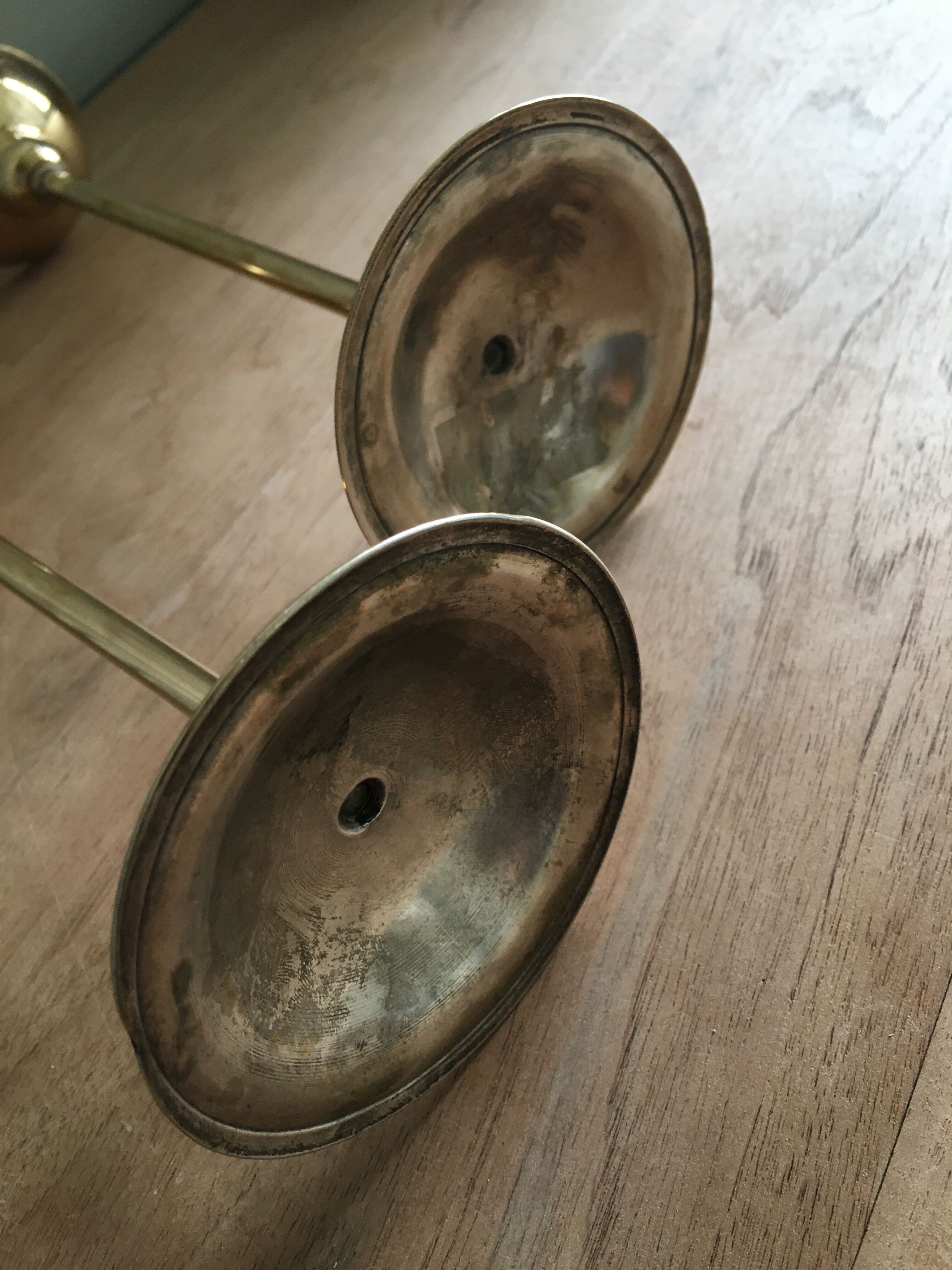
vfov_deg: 61.7
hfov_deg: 48.2
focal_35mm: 29
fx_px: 1063
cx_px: 476
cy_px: 635
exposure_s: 1/33
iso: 64
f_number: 2.2
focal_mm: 4.15
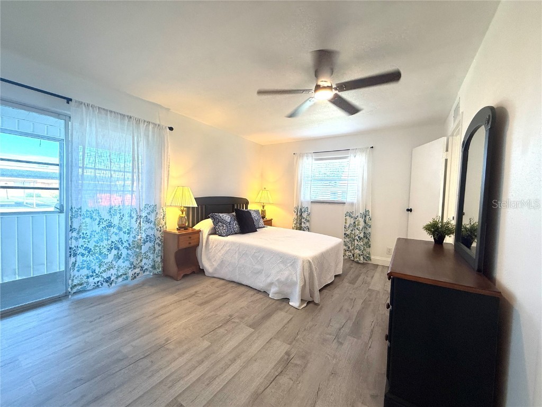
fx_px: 219
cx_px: 271
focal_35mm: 14
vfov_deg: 85.7
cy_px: 204
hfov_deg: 102.1
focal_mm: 2.22
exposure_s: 1/120
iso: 160
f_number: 2.2
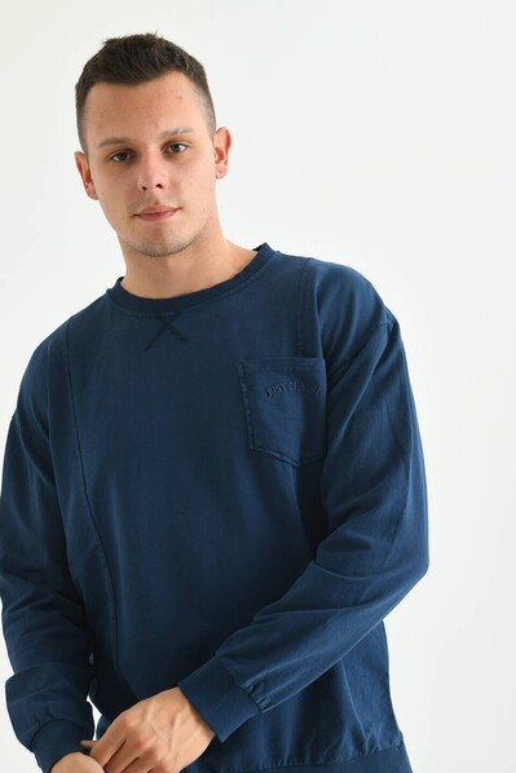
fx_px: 1483
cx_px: 211
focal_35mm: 69
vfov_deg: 29.2
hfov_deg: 19.7
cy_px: 465
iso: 160
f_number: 5.6
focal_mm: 55
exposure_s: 1/125
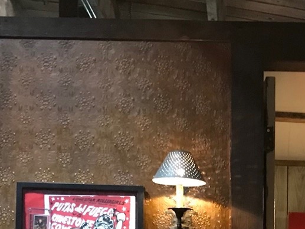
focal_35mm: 92
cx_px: 294
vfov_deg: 15.2
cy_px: 315
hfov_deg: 20.7
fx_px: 811
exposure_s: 1/5
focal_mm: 3.99
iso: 100
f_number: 1.8
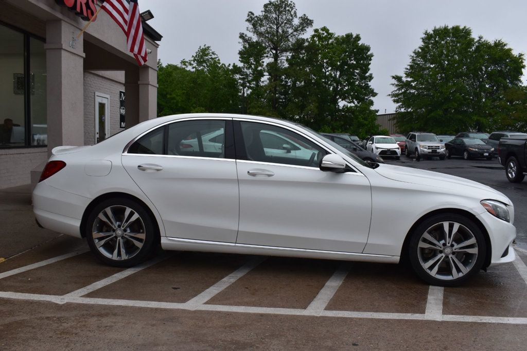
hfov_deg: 57.2
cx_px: 264
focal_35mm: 33
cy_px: 176
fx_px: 483
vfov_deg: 39.9
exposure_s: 1/160
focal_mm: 22
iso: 400
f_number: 10
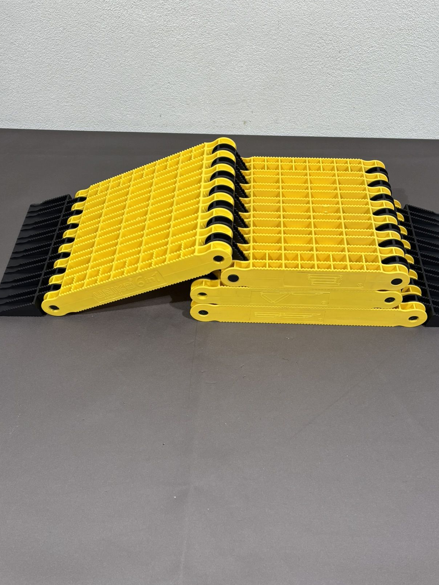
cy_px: 294
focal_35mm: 33
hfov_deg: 42.9
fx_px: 558
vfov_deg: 55.4
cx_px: 244
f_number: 1.6
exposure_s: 1/100
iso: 64
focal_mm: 5.96
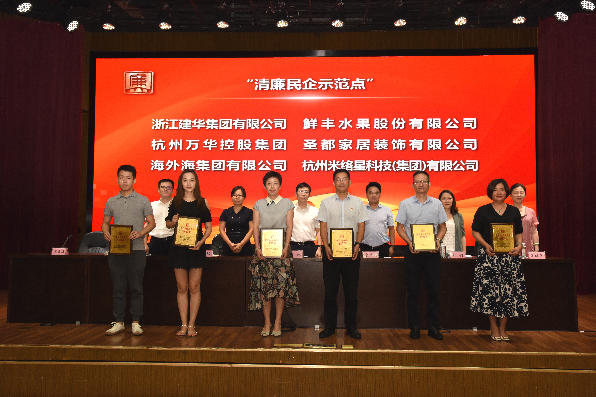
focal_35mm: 32
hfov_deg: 58.7
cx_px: 298
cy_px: 198
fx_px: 530
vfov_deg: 41.1
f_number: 9
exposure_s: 1/100
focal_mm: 32
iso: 2000
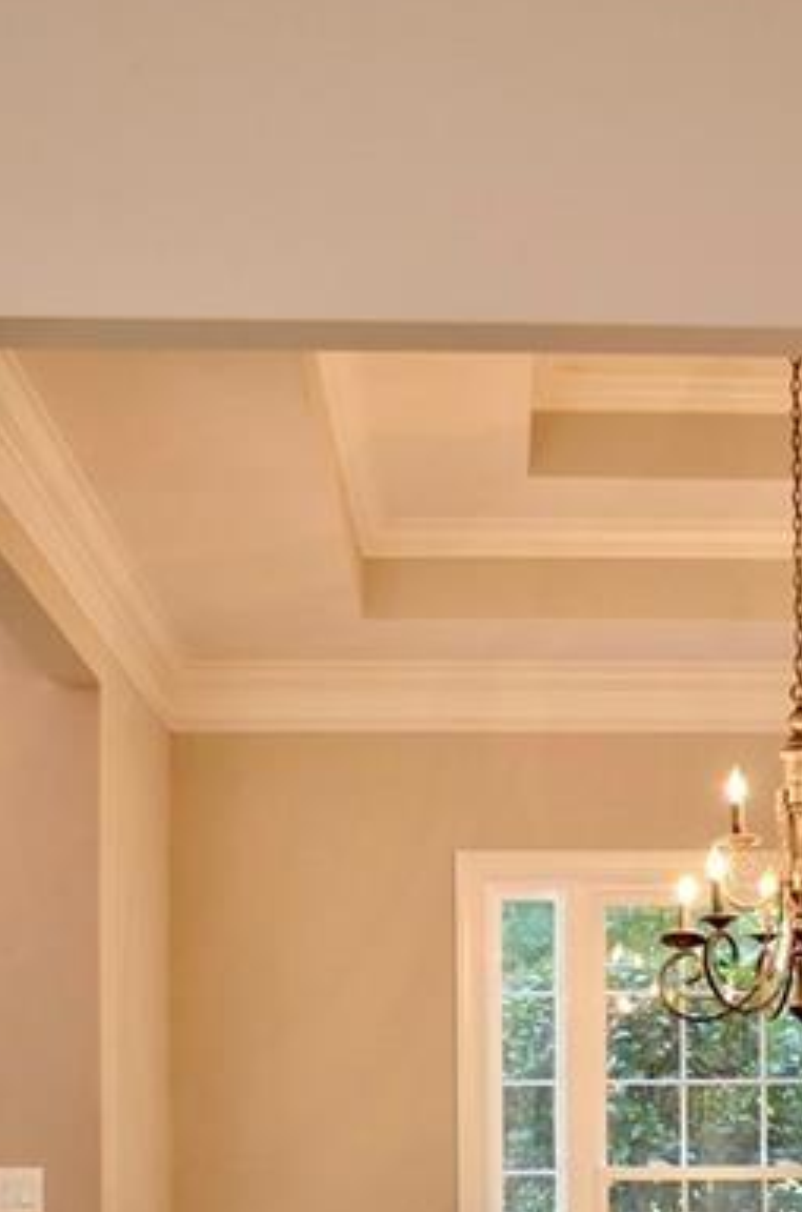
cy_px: 1073
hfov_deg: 20.3
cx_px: 647
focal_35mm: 66
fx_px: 2217
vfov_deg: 29.4
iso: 400
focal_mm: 22
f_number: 4.5
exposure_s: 1/80
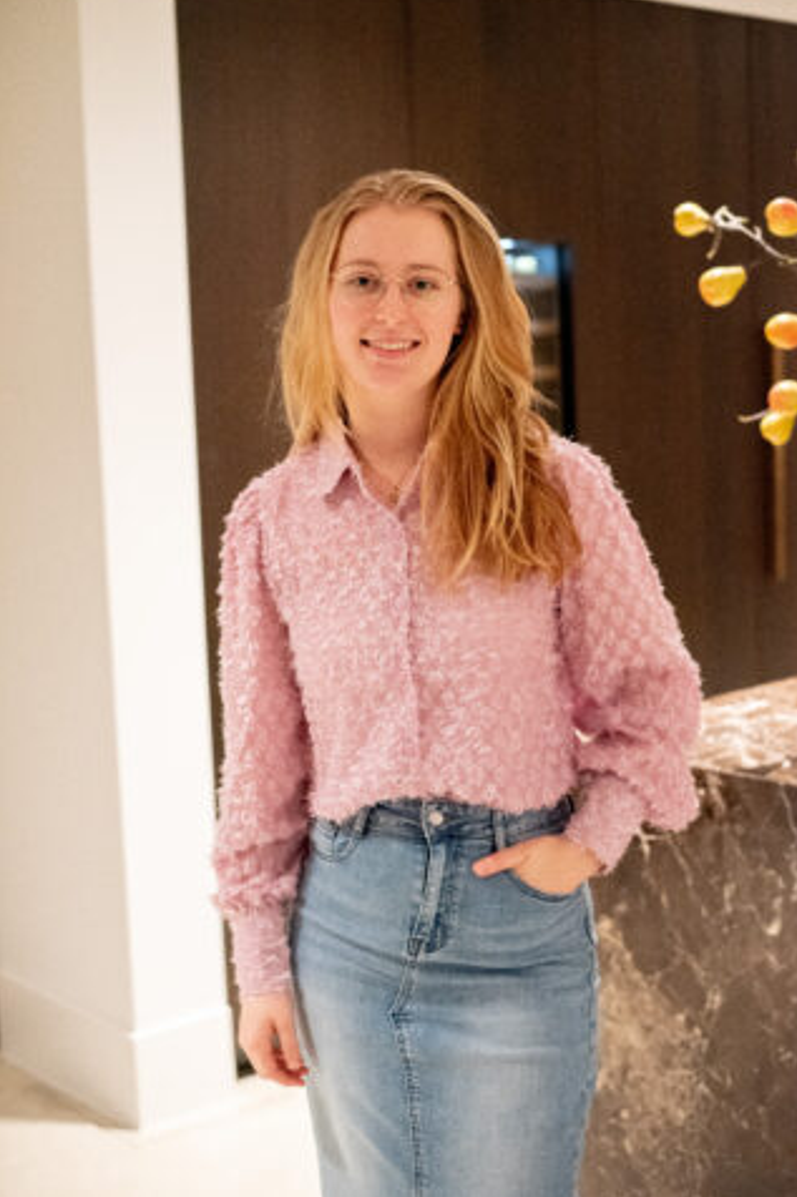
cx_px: 405
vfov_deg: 38.9
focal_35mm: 51
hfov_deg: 26.5
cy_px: 592
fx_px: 1695
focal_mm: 50
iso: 8000
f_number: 2.5
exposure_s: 1/500
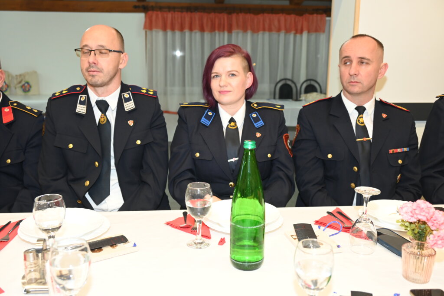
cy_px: 148
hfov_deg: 55.1
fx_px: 425
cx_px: 222
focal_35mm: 34
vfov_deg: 38.3
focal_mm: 34.5
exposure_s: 1/60
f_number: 4.8
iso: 1600
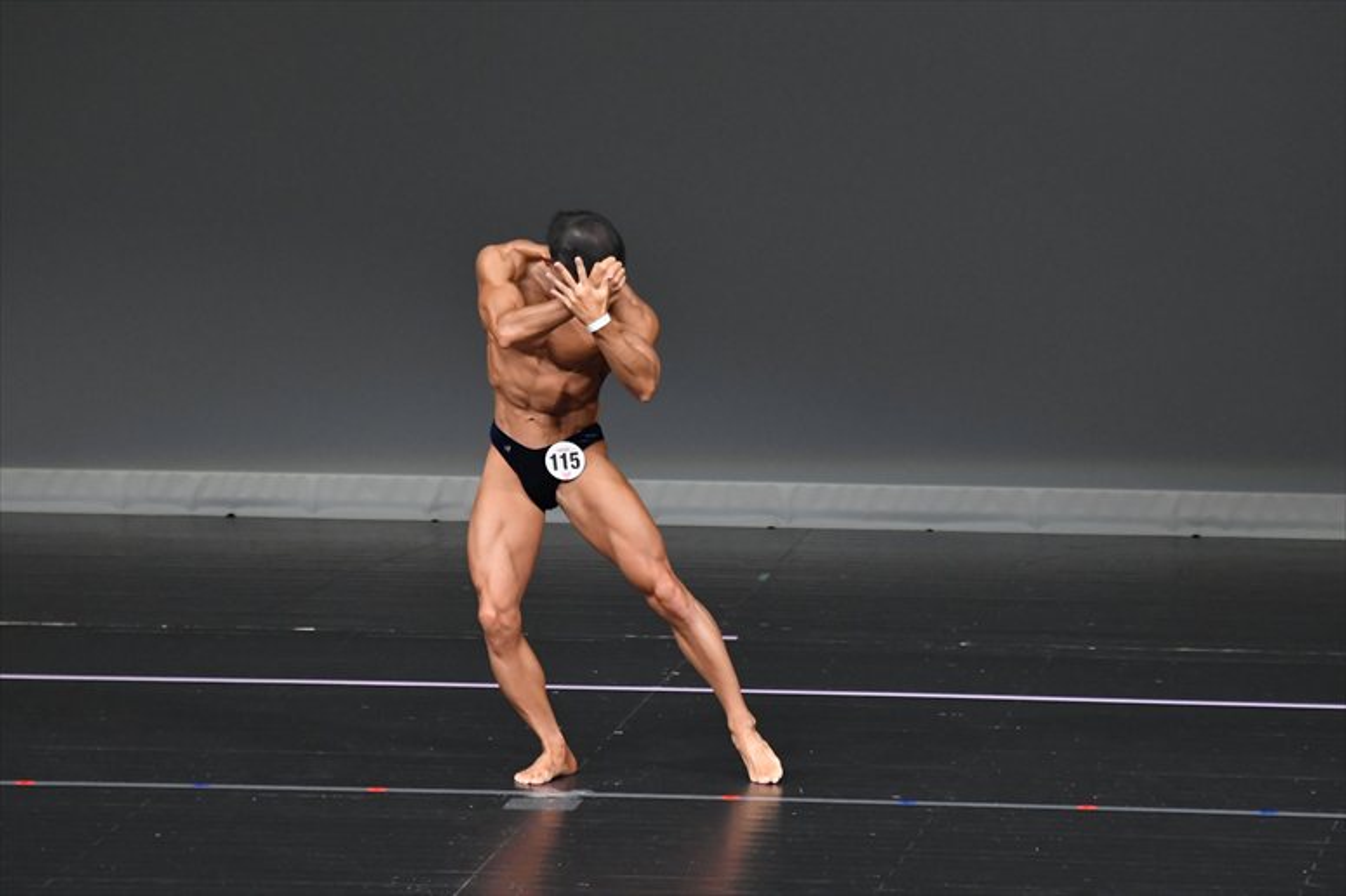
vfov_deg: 4.4
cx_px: 673
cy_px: 448
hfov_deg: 6.5
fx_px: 11772
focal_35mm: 315
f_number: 5.6
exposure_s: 1/400
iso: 4000
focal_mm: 210
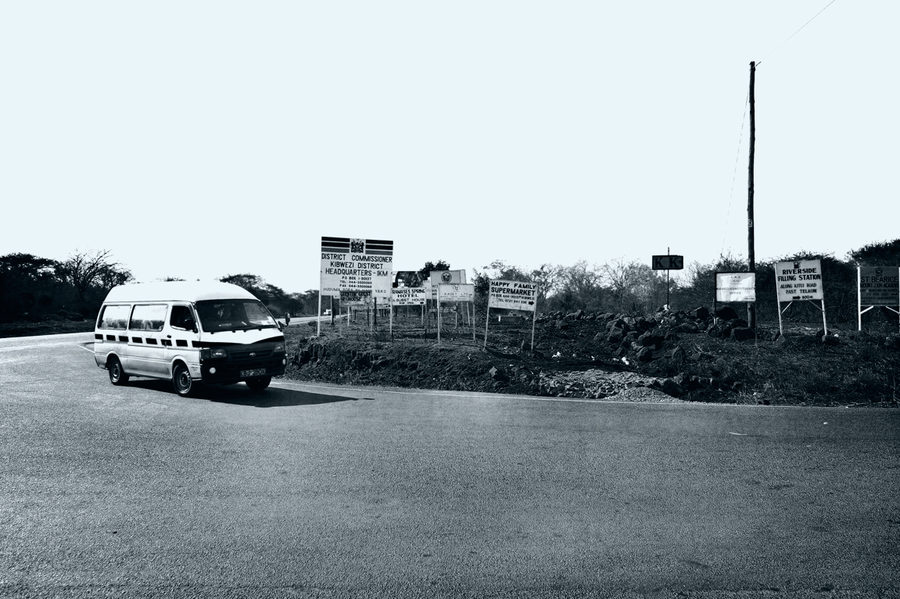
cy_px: 293
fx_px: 625
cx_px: 450
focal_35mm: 25
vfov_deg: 51.3
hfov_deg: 71.5
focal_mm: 24
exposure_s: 1/500
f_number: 6.3
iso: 100
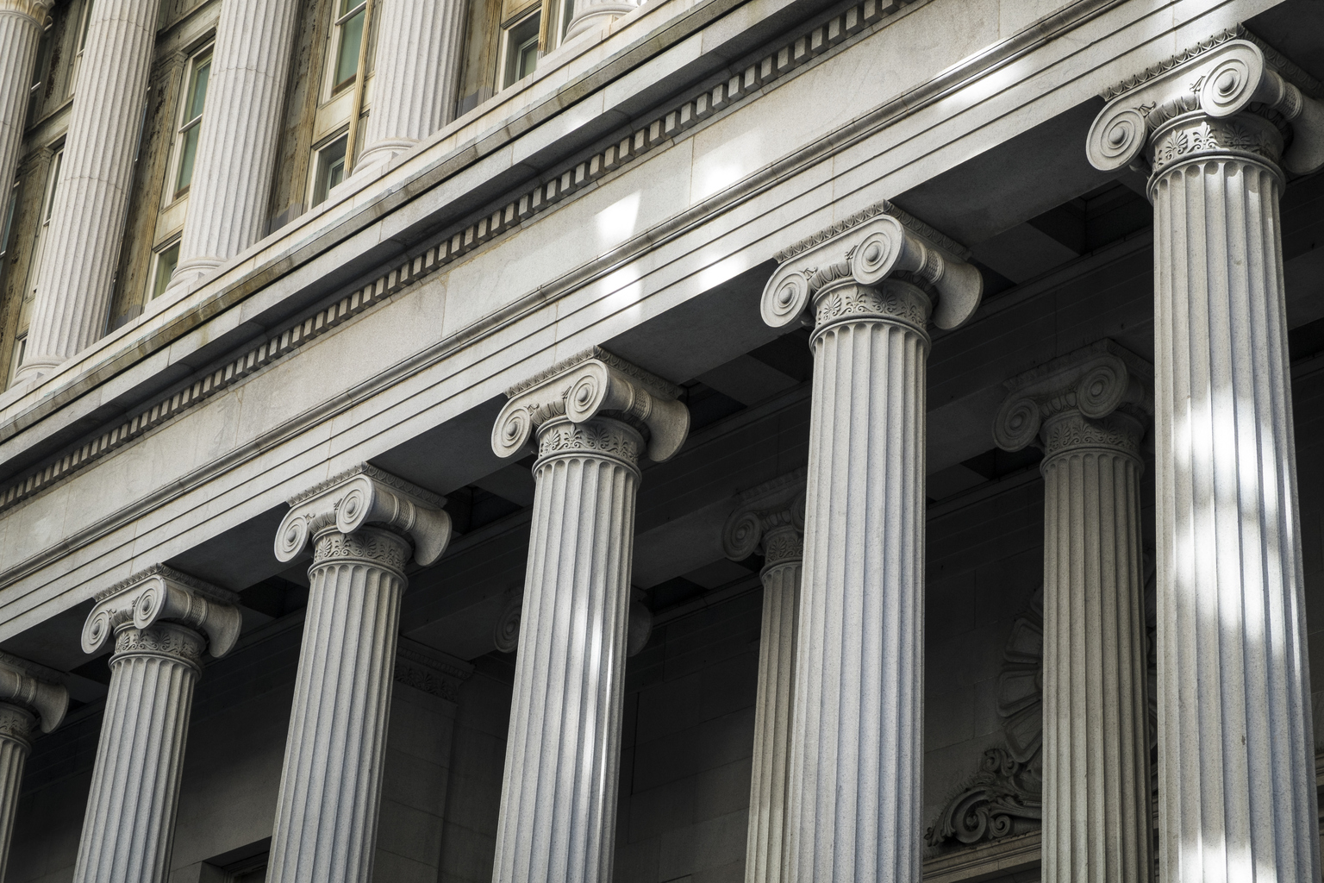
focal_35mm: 73
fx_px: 2685
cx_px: 662
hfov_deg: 27.7
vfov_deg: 18.7
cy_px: 442
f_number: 11
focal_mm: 48.4
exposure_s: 1/25
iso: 400
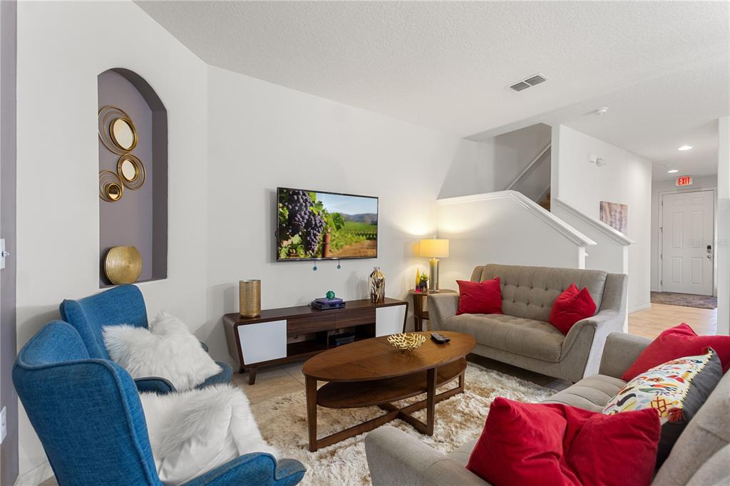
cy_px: 243
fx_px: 304
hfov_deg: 100.4
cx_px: 365
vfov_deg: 77.3
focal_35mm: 15
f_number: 4.5
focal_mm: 10
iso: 400
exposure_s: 1/3
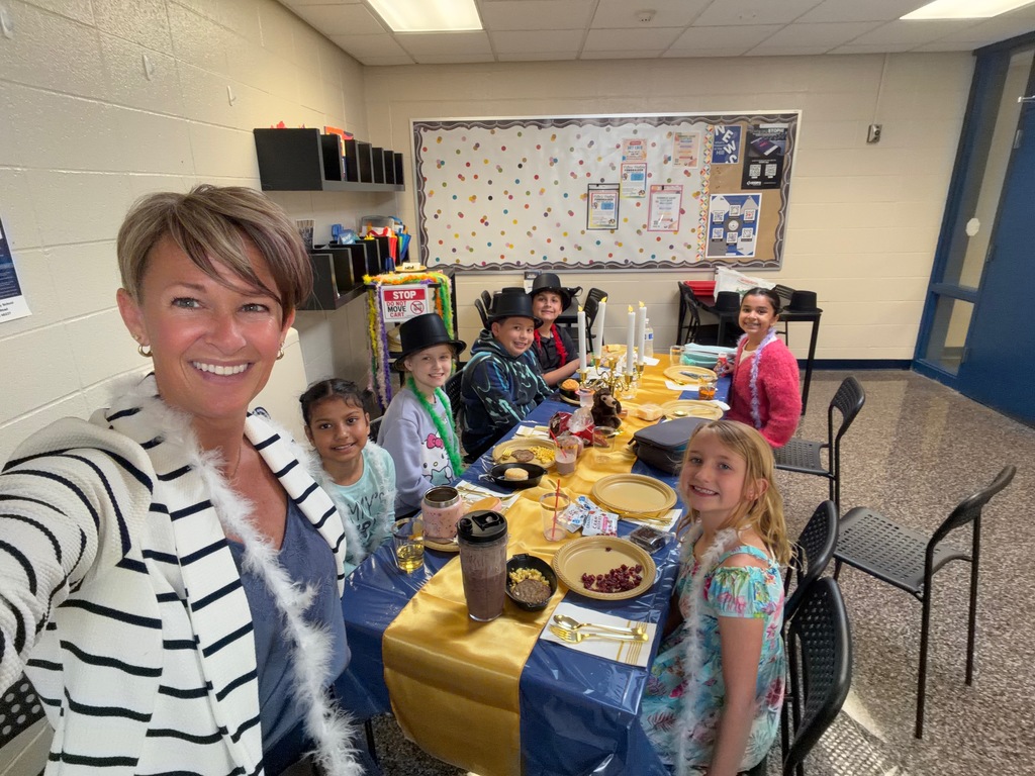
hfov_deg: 84.7
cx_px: 518
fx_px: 568
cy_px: 388
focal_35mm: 19
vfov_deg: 68.7
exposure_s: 1/60
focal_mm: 2.71
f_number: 1.9
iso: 200
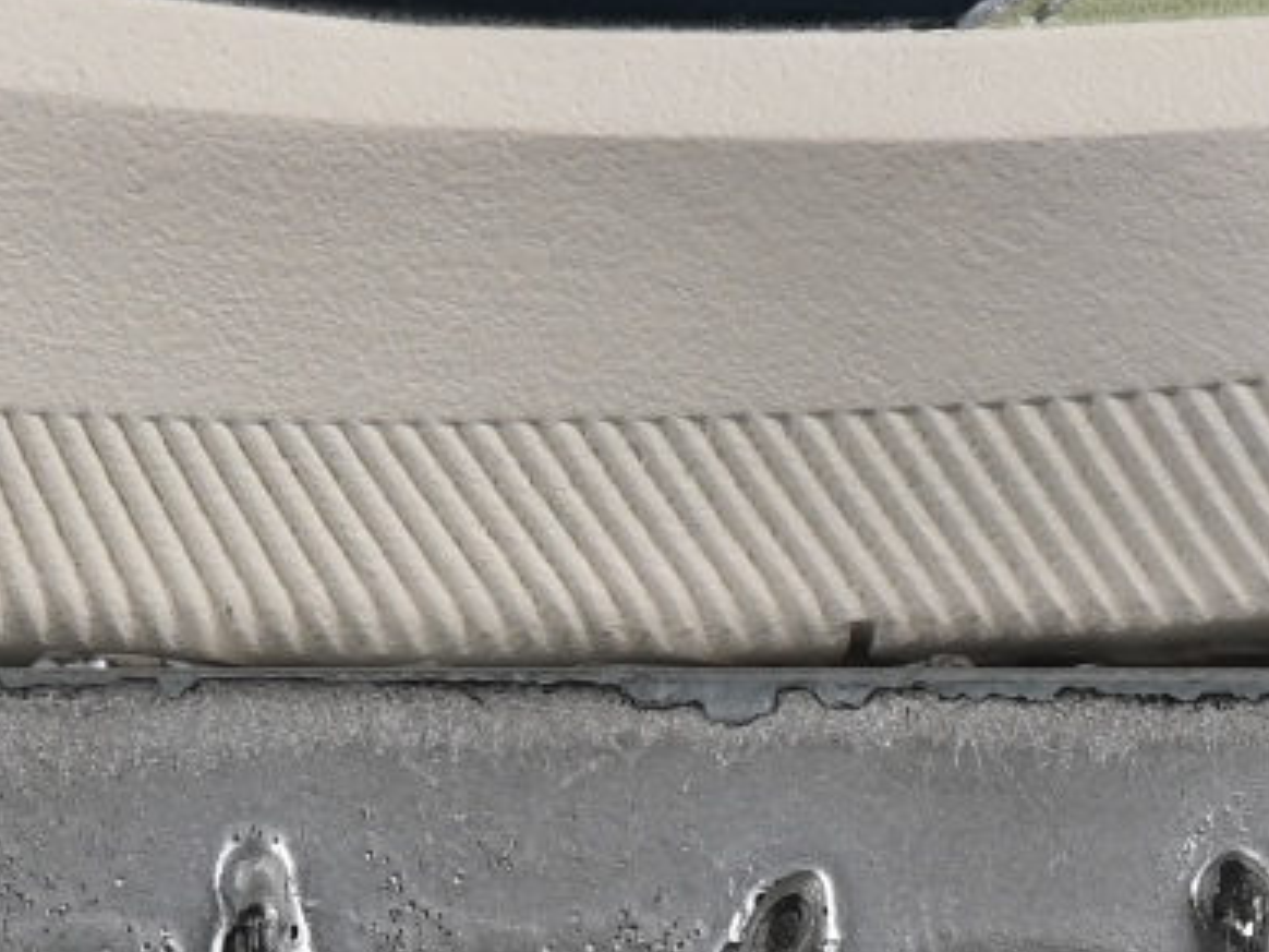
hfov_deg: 3.8
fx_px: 18953
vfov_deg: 2.9
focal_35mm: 517
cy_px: -1243
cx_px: 1069
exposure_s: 1/160
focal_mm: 50
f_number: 10
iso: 160
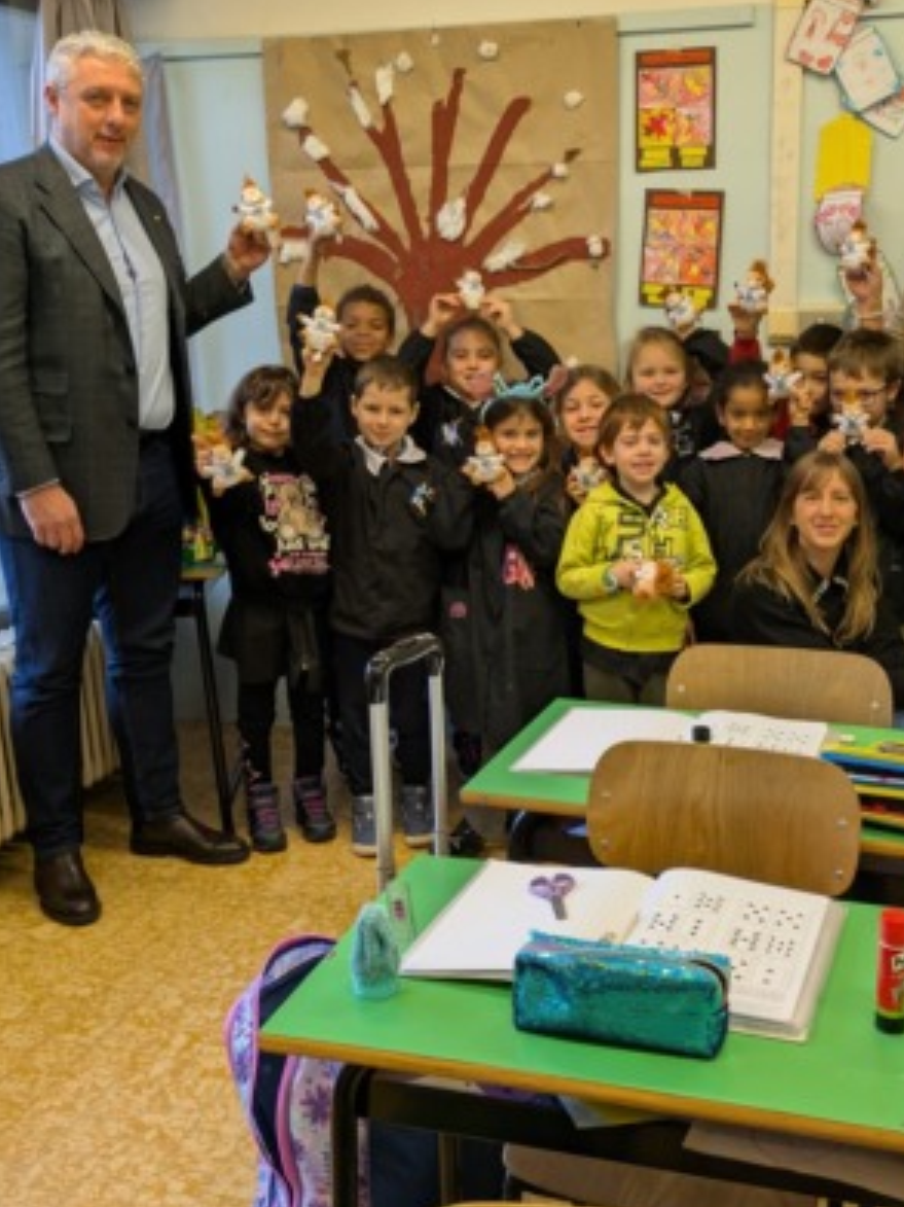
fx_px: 1428
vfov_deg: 45.8
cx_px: 537
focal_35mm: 41
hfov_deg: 35.0
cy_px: 576
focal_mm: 5.43
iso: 173
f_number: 1.89
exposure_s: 1/50
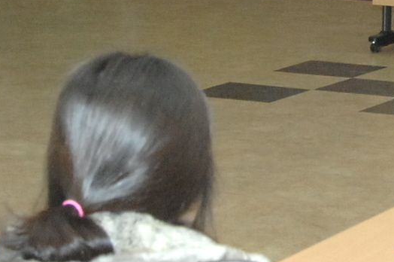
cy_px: -51
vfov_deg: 7.9
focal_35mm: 172
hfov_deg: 11.8
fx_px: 1880
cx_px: 428
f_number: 6.7
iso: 800
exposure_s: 1/60
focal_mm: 28
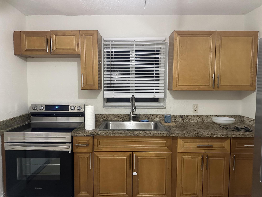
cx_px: 131
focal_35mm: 24
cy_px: 98
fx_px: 182
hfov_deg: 71.6
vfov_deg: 56.8
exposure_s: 1/60
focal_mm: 6.86
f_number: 1.78
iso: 1000
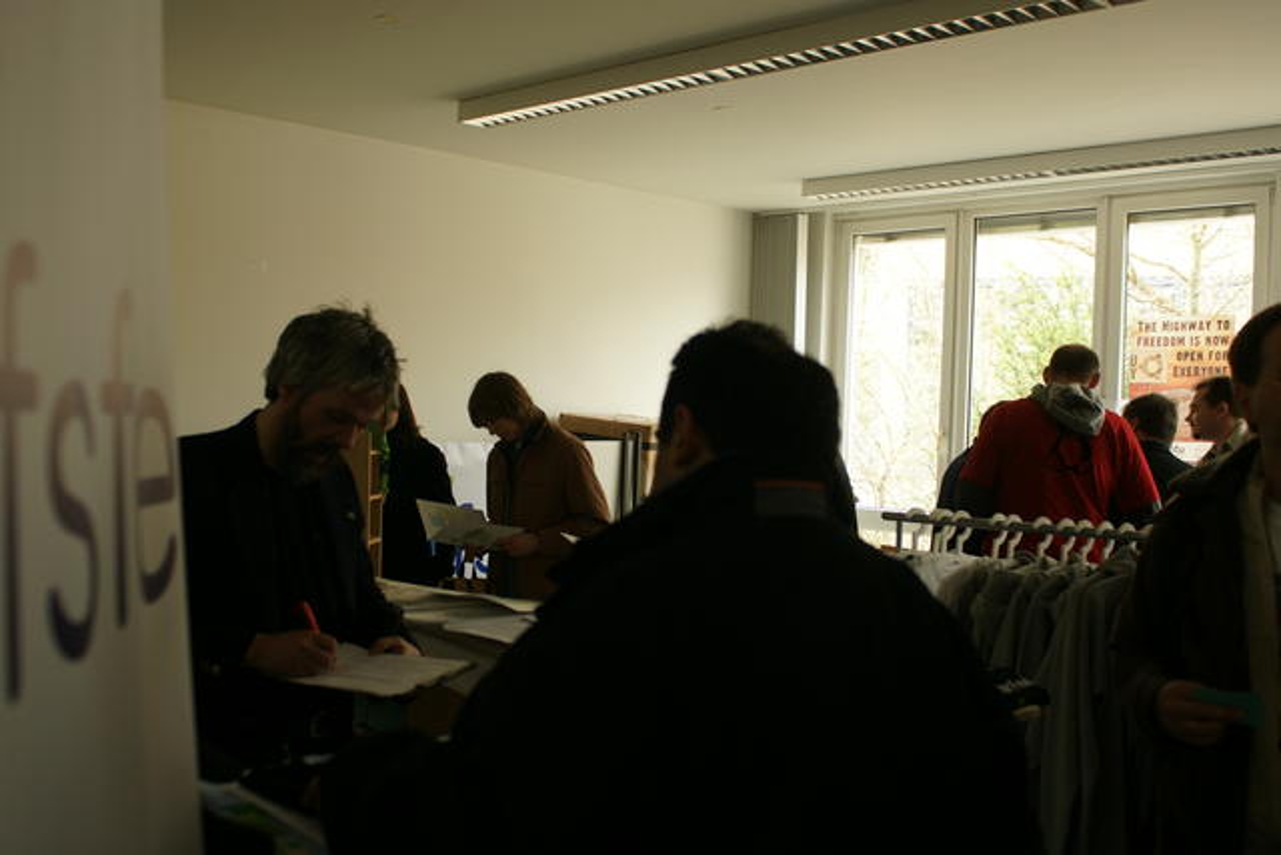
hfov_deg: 27.0
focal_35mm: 75
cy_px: 428
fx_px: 2669
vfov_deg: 18.2
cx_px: 640
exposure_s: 1/80
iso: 200
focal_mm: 50
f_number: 2.8
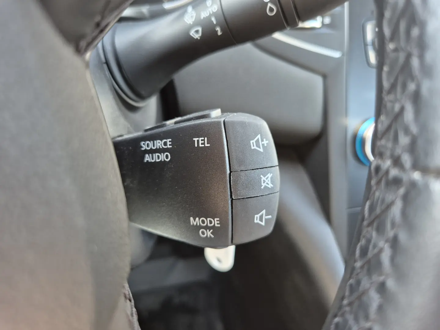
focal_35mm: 23
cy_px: 165
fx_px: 292
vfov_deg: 58.9
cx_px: 220
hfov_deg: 73.9
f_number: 1.8
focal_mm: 5.4
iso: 400
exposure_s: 1/100
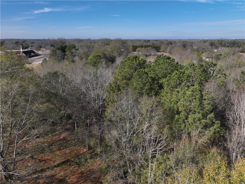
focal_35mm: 24
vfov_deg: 56.8
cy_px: 92
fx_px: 170
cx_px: 122
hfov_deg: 71.6
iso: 130
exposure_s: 1/320
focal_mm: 12.29
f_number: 2.8
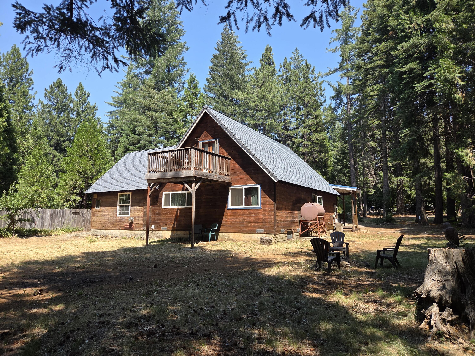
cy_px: 178
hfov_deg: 73.9
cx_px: 238
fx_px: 316
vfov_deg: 58.9
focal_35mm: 23
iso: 80
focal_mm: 5.4
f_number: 1.8
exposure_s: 1/1723
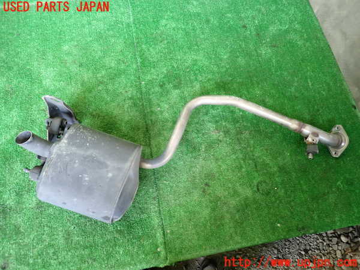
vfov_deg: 54.9
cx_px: 180
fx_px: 260
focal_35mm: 25
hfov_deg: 69.4
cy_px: 135
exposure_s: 1/30
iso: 250
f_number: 2
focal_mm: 4.5
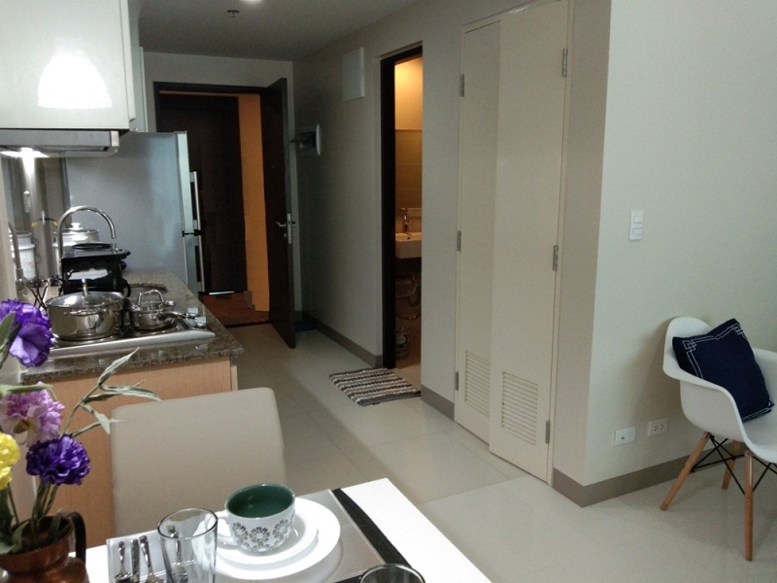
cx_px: 388
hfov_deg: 58.4
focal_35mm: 31
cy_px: 292
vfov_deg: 45.4
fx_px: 696
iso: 250
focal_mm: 3.69
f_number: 2.2
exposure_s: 1/25
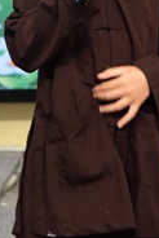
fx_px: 2288
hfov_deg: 4.0
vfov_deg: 5.9
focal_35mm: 346
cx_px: 101
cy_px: -122
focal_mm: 98
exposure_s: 1/80
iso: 2000
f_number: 5
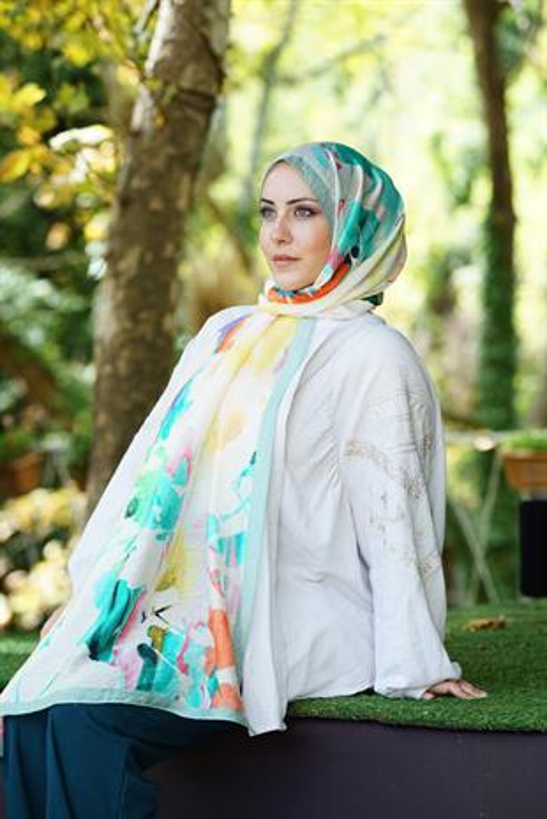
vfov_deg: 18.6
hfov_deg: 12.5
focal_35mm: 110
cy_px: 410
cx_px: 274
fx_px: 2503
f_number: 4.5
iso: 160
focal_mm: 110
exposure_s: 1/100
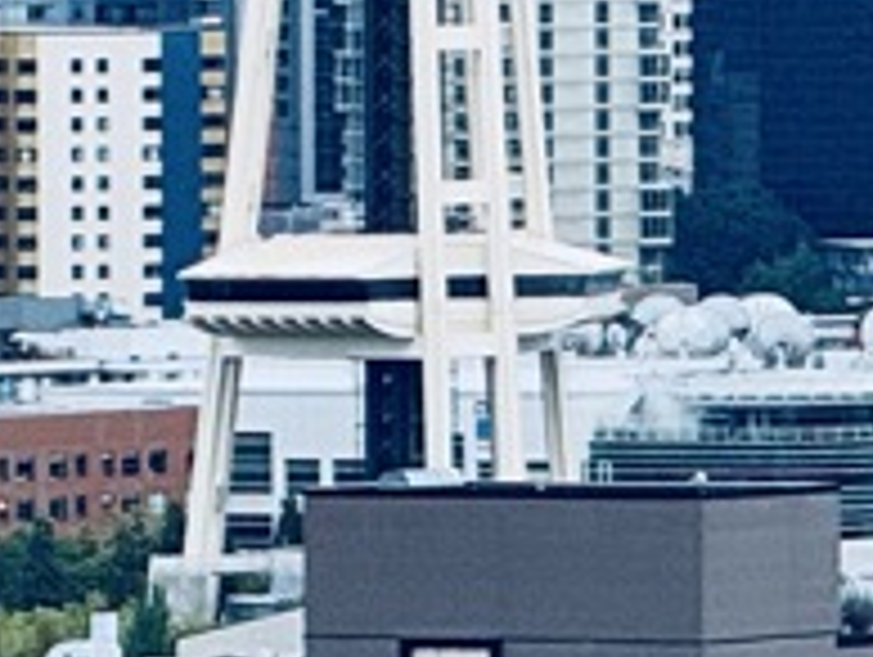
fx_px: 18736
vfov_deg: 2.0
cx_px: 2282
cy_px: -706
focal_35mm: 742
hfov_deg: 2.6
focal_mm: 15.66
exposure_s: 1/880
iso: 50
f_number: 2.8
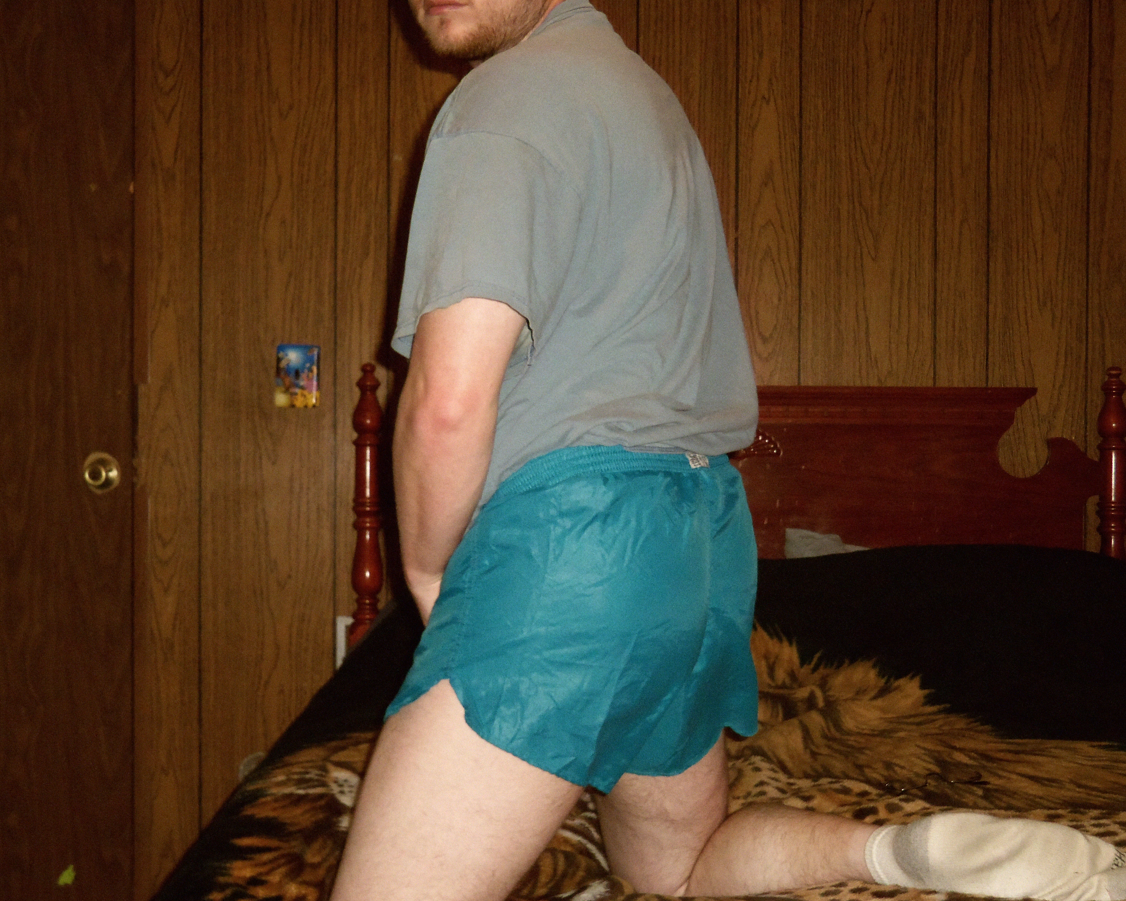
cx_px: 584
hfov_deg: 36.0
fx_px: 1733
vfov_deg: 29.1
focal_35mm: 52
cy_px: 455
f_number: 4.6
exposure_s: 1/40
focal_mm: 8.7
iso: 250
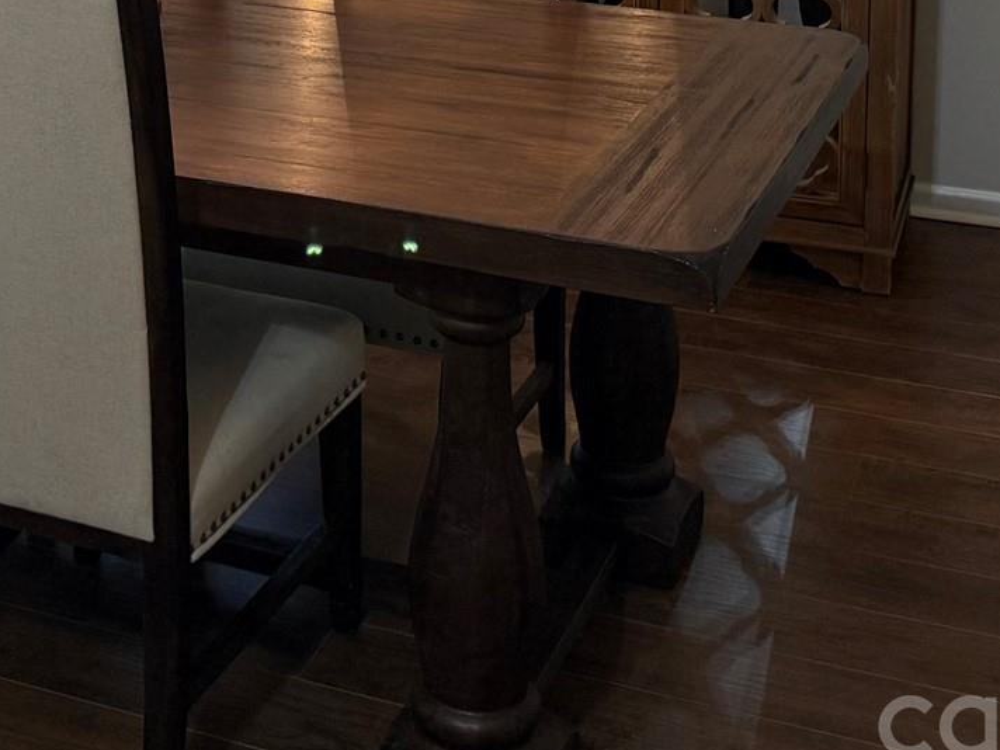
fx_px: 1993
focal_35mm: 69
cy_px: -229
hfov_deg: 27.7
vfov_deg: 19.6
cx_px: 235
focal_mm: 6.76
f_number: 1.78
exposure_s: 1/60
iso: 200
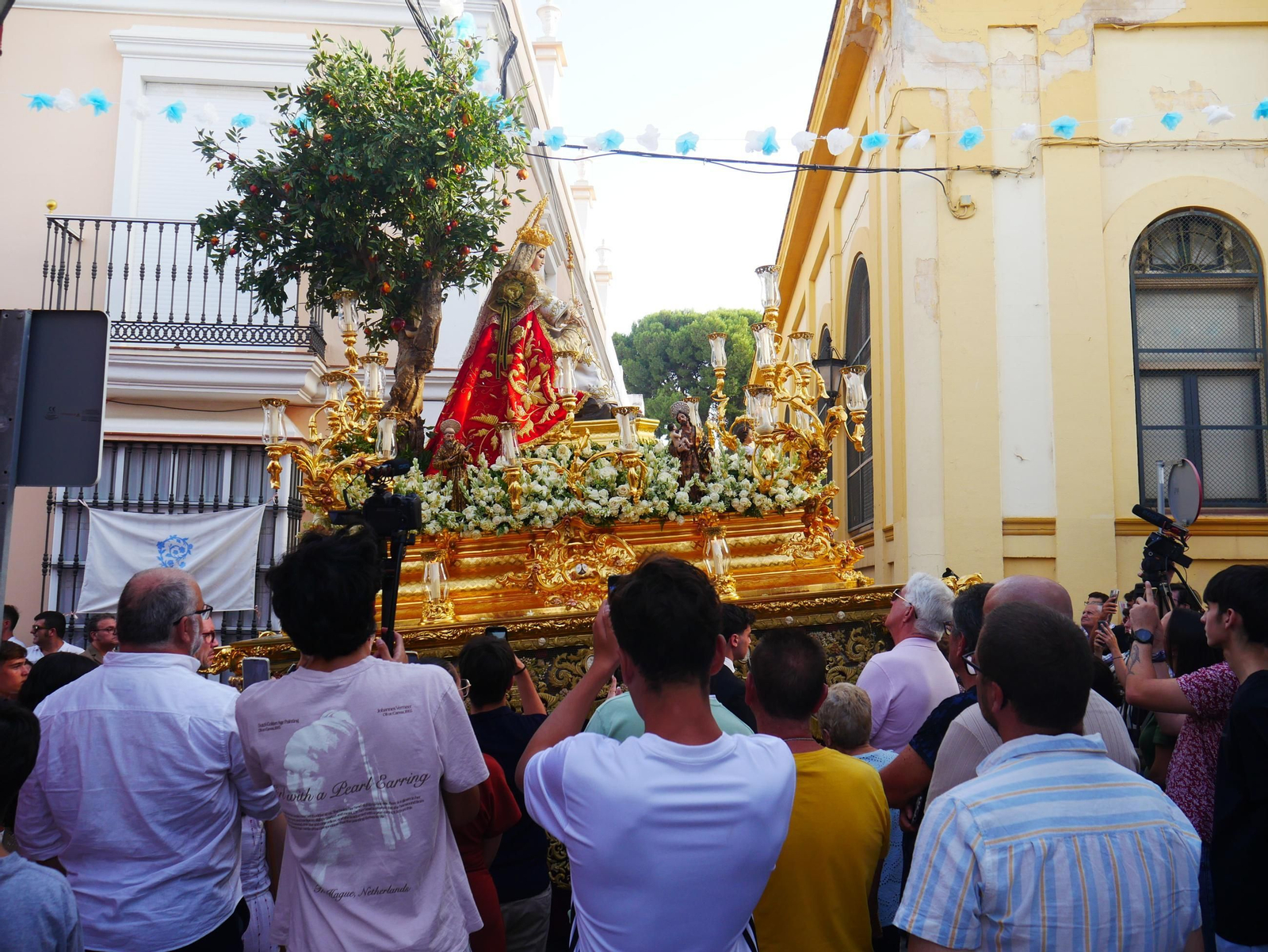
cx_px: 634
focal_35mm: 28
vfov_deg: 49.8
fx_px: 1026
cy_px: 476
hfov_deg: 63.4
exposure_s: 1/200
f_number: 5
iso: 200
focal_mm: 14
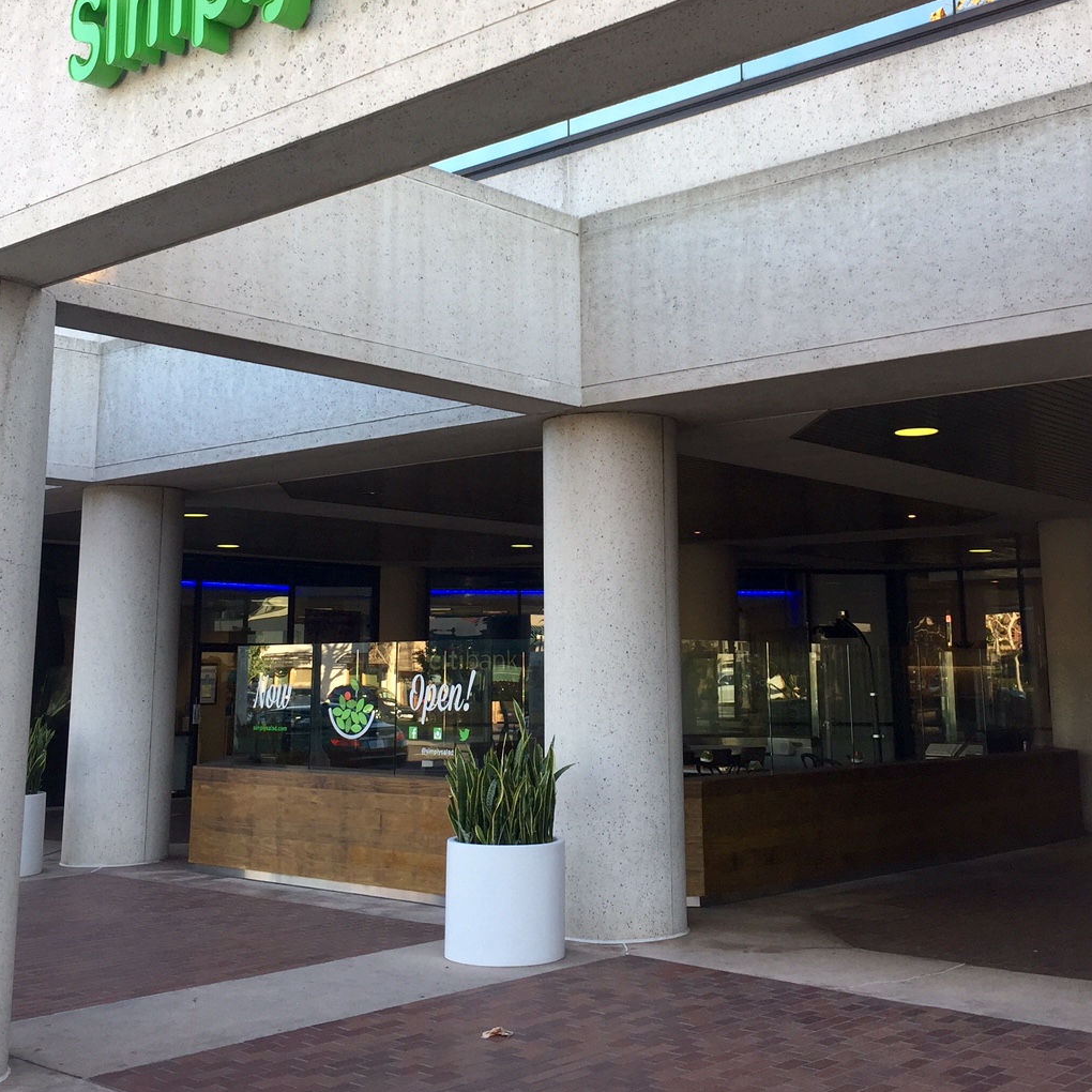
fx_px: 1463
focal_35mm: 41
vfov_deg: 40.6
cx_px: 549
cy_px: 392
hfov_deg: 40.9
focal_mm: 4.15
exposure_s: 1/120
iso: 32
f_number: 2.2
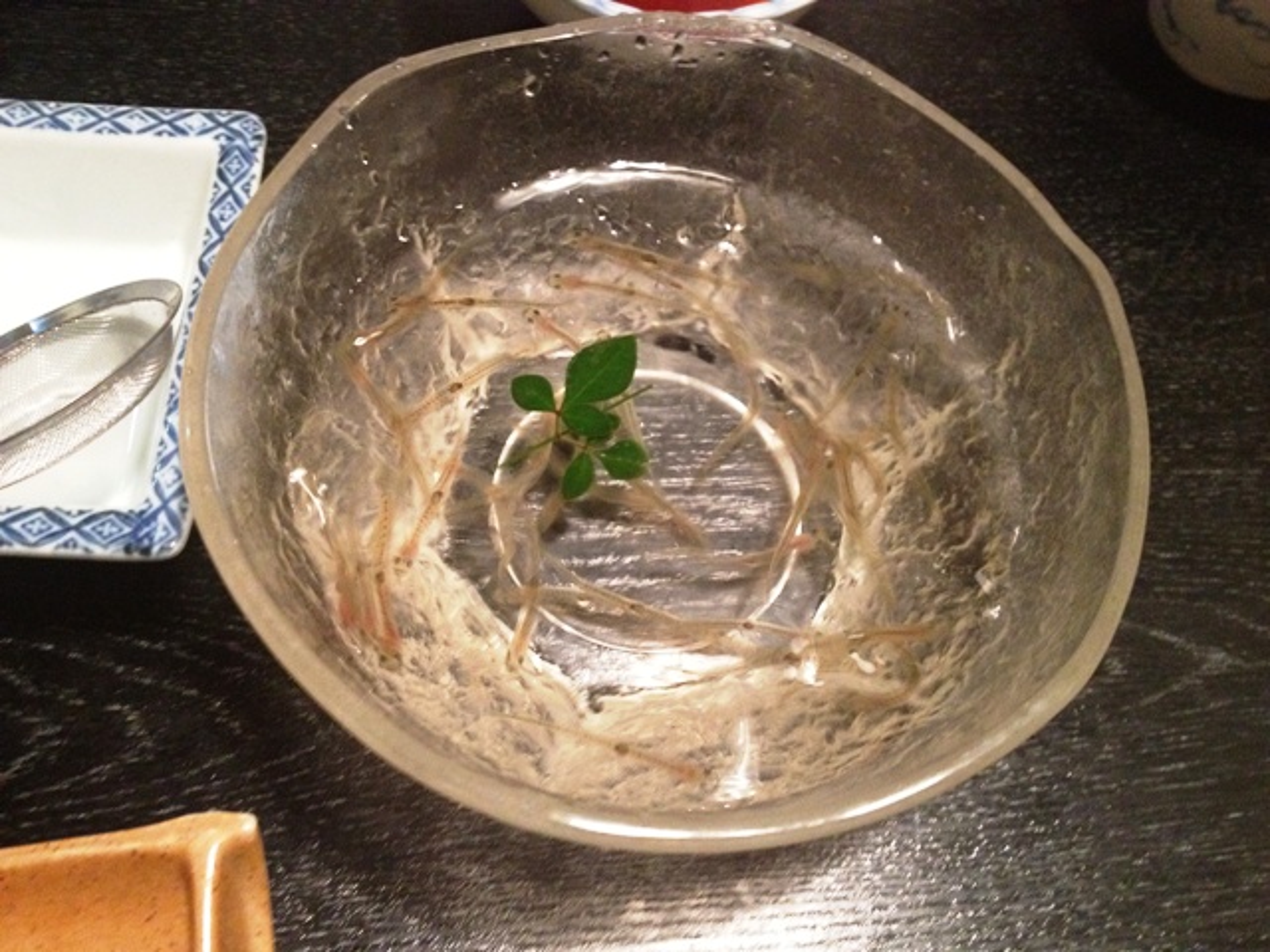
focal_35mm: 35
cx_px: 635
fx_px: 1284
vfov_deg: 40.7
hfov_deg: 52.6
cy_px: 476
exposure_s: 1/15
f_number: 2.4
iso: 500
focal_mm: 4.28
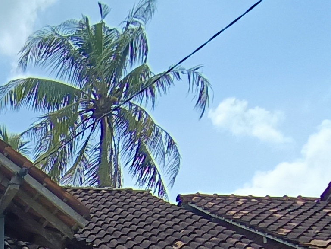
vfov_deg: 18.3
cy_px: 407
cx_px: -134
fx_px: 650
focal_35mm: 68
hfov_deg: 23.9
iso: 100
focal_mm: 1.65
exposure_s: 1/1282
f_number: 2.2
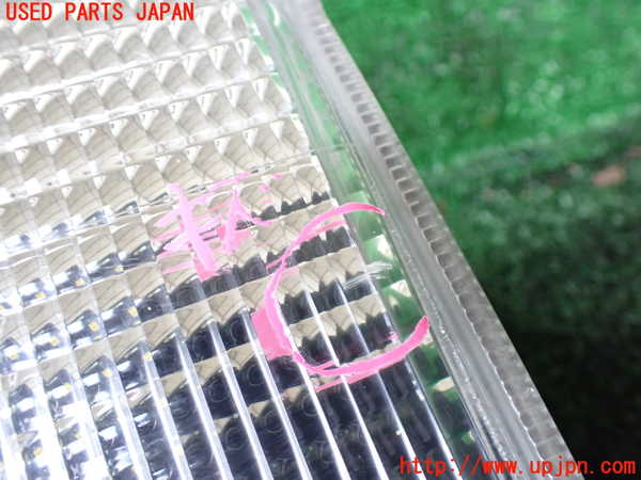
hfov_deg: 60.0
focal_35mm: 30
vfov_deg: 46.8
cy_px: 240
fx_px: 556
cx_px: 320
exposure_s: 1/80
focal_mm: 5.4
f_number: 2.3
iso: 800
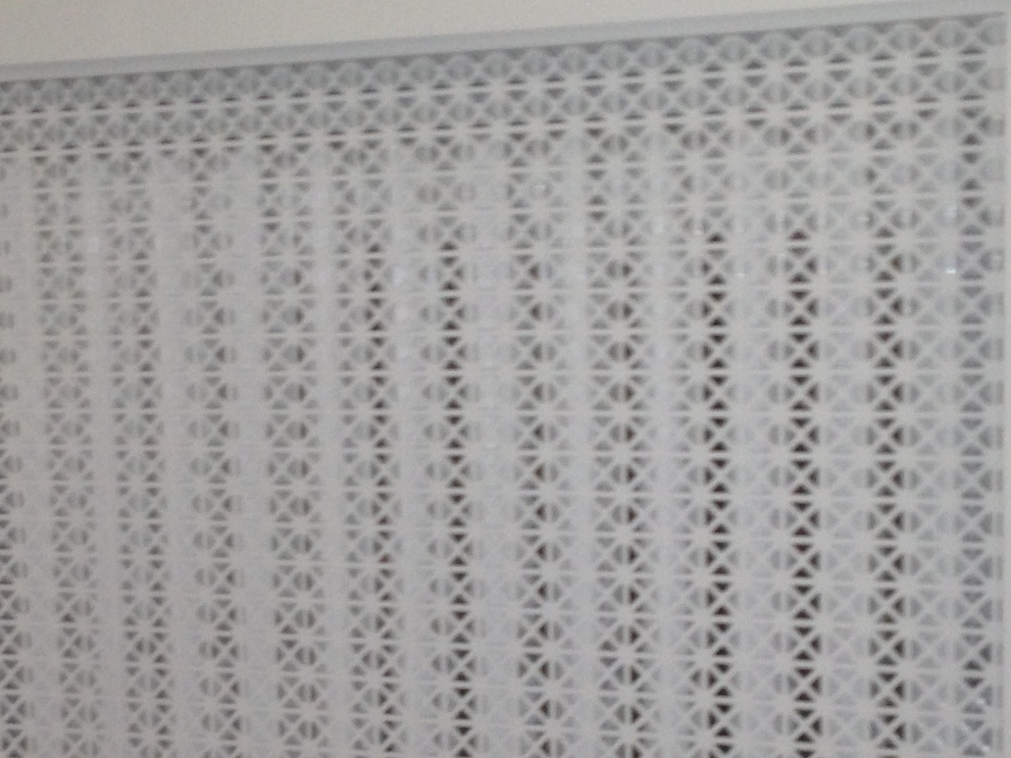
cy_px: 509
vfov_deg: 18.4
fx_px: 2336
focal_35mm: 80
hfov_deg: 24.4
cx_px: 425
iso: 64
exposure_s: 1/20
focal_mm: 4.13
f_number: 2.4
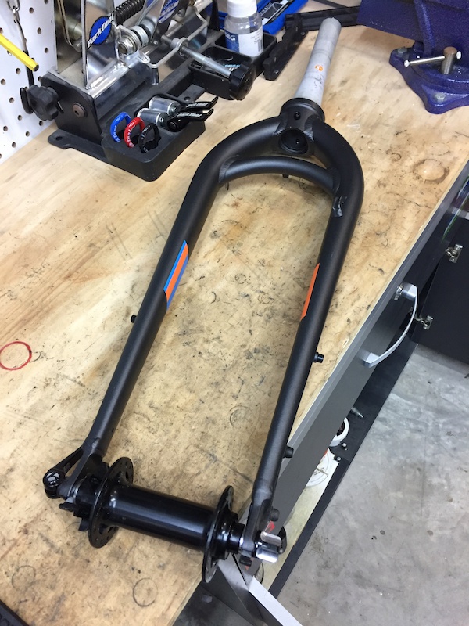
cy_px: 313
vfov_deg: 61.7
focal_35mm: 29
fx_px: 524
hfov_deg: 48.2
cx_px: 234
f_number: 2.2
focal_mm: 4.15
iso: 160
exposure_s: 1/30
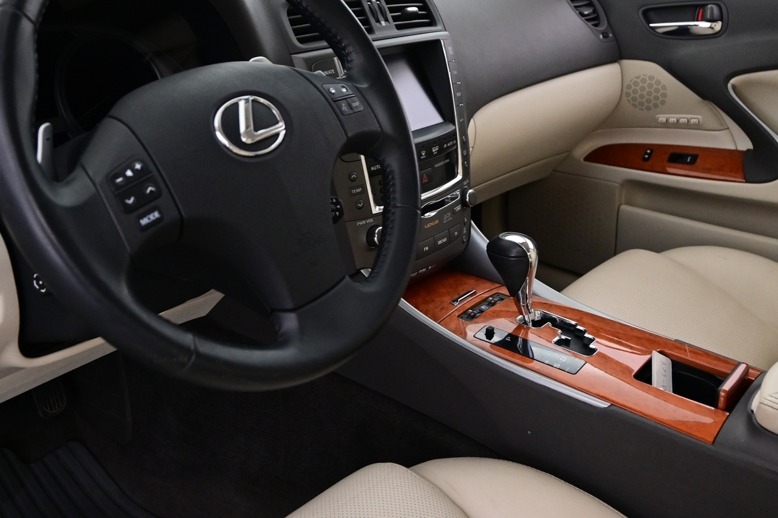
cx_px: 377
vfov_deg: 32.5
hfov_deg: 47.4
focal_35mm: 41
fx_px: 886
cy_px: 201
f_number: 3.8
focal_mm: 20
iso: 1800
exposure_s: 1/30
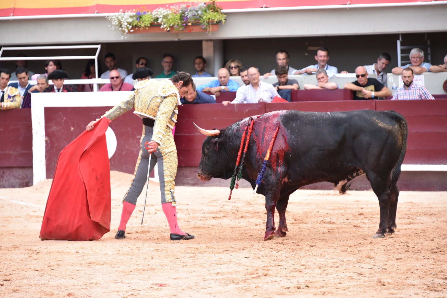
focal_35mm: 200
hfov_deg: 10.3
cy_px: 149
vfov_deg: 6.9
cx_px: 224
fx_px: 2483
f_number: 5.6
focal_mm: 200
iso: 1250
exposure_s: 1/400
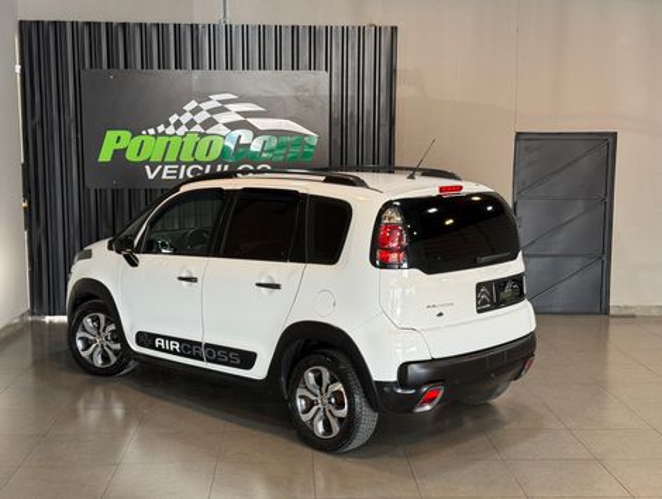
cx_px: 331
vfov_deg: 30.3
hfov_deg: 39.6
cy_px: 250
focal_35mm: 48
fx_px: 919
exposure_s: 1/60
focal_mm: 6.76
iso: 100
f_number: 1.78
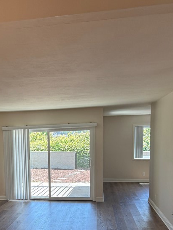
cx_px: 36
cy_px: 176
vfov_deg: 40.7
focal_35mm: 45
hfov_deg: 31.4
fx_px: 300
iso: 125
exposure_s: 1/235
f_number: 1.78
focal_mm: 6.76
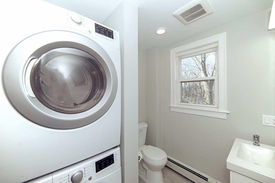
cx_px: 138
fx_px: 107
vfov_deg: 81.3
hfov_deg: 104.2
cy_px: 92
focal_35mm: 14
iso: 200
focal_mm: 14
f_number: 8
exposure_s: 1/80
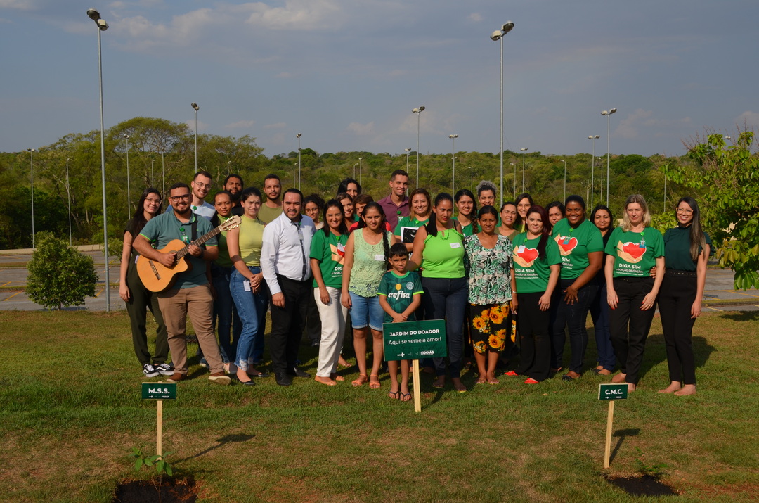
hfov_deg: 46.5
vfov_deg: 31.7
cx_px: 380
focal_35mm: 42
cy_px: 252
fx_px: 884
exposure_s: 1/320
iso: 100
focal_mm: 28
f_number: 9
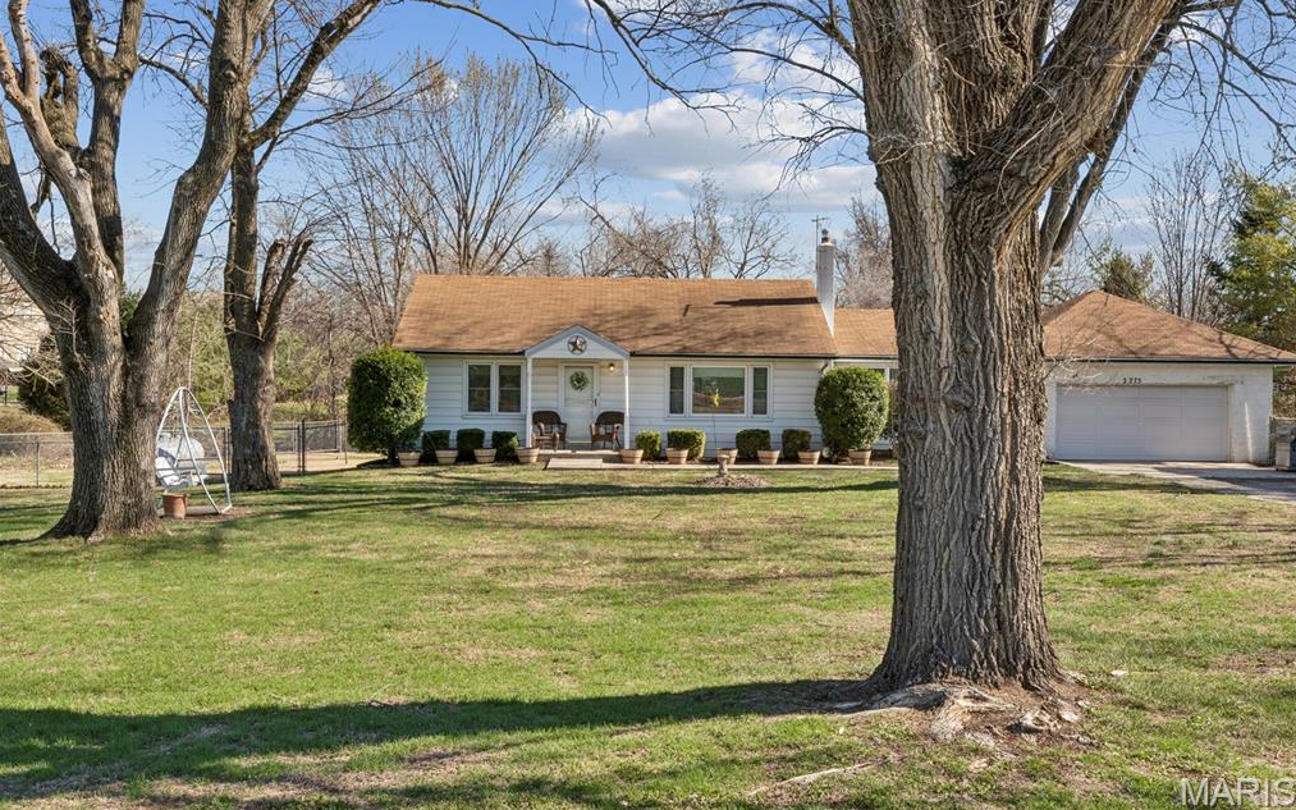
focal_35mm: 34
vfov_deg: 37.3
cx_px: 654
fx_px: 1201
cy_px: 383
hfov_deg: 56.7
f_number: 22
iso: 100
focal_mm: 22.2
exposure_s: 1/20
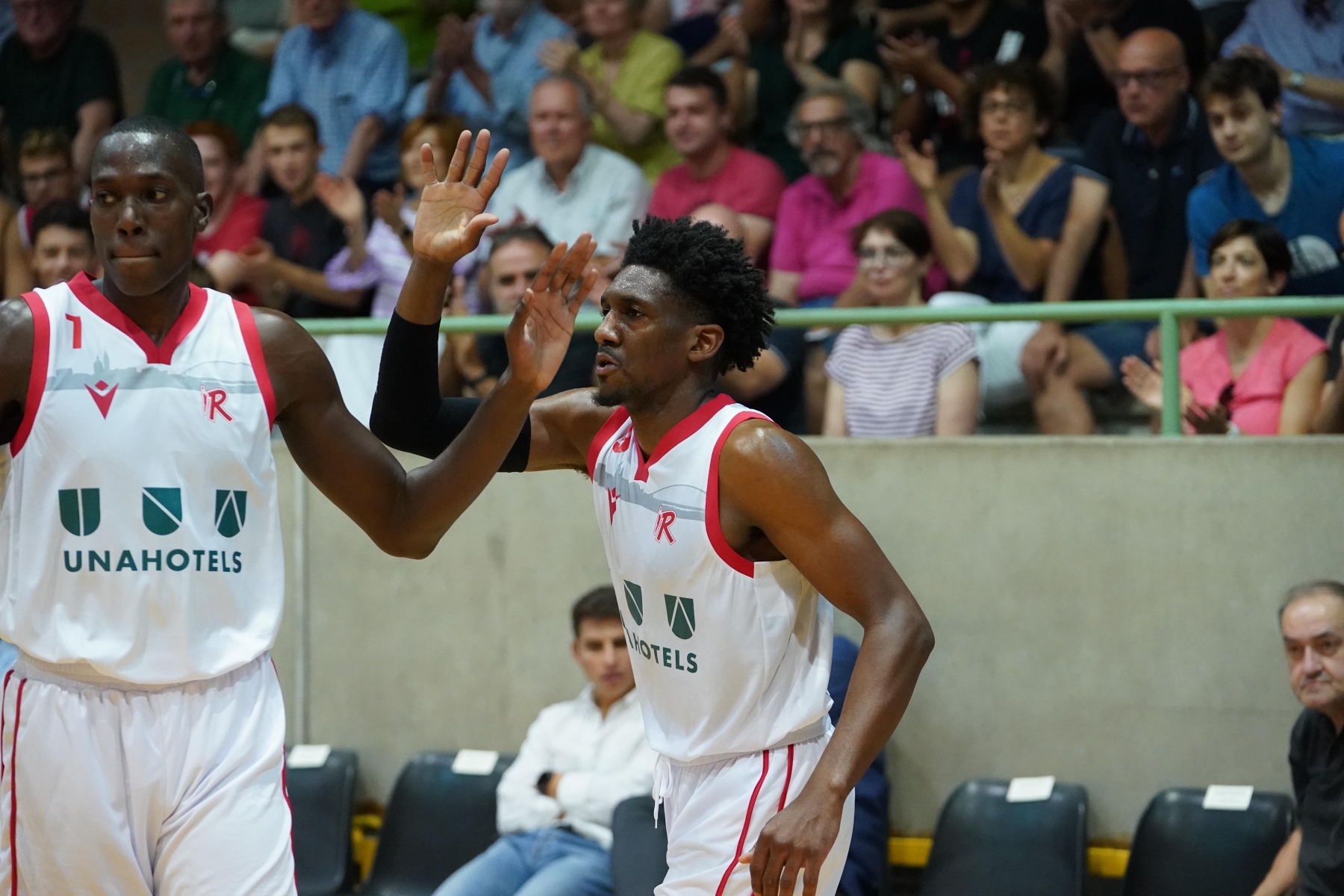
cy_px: 448
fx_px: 4666
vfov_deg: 11.0
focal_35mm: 125
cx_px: 672
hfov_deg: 16.4
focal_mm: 125
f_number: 3.5
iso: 8000
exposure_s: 1/1000
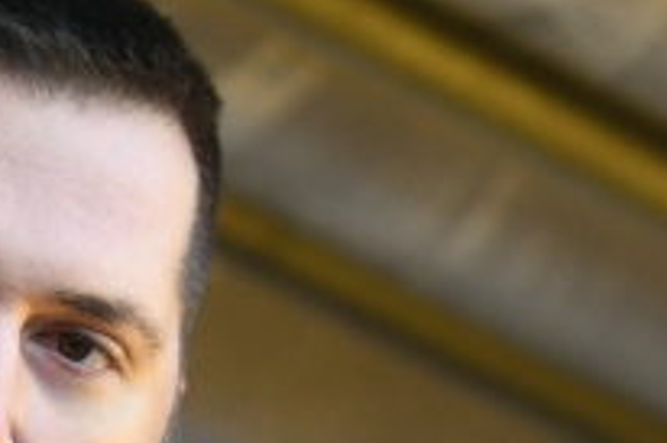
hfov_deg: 2.6
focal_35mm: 802
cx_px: -534
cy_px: 967
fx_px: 14847
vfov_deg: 1.7
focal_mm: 102
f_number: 3.2
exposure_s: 1/400
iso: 800
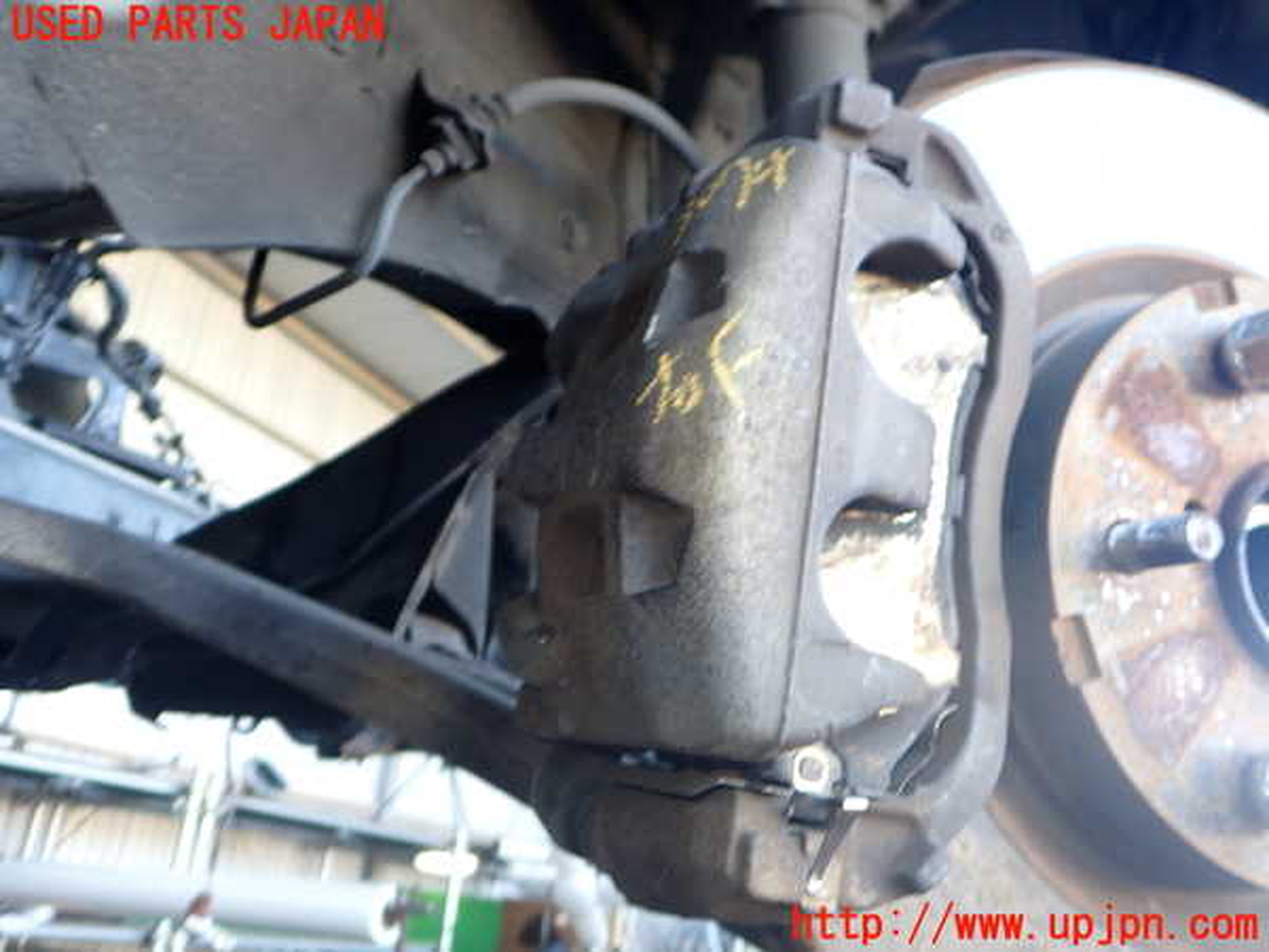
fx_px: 1100
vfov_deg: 46.8
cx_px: 634
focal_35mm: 30
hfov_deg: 60.0
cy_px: 476
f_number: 2.3
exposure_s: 1/50
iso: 200
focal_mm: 5.4
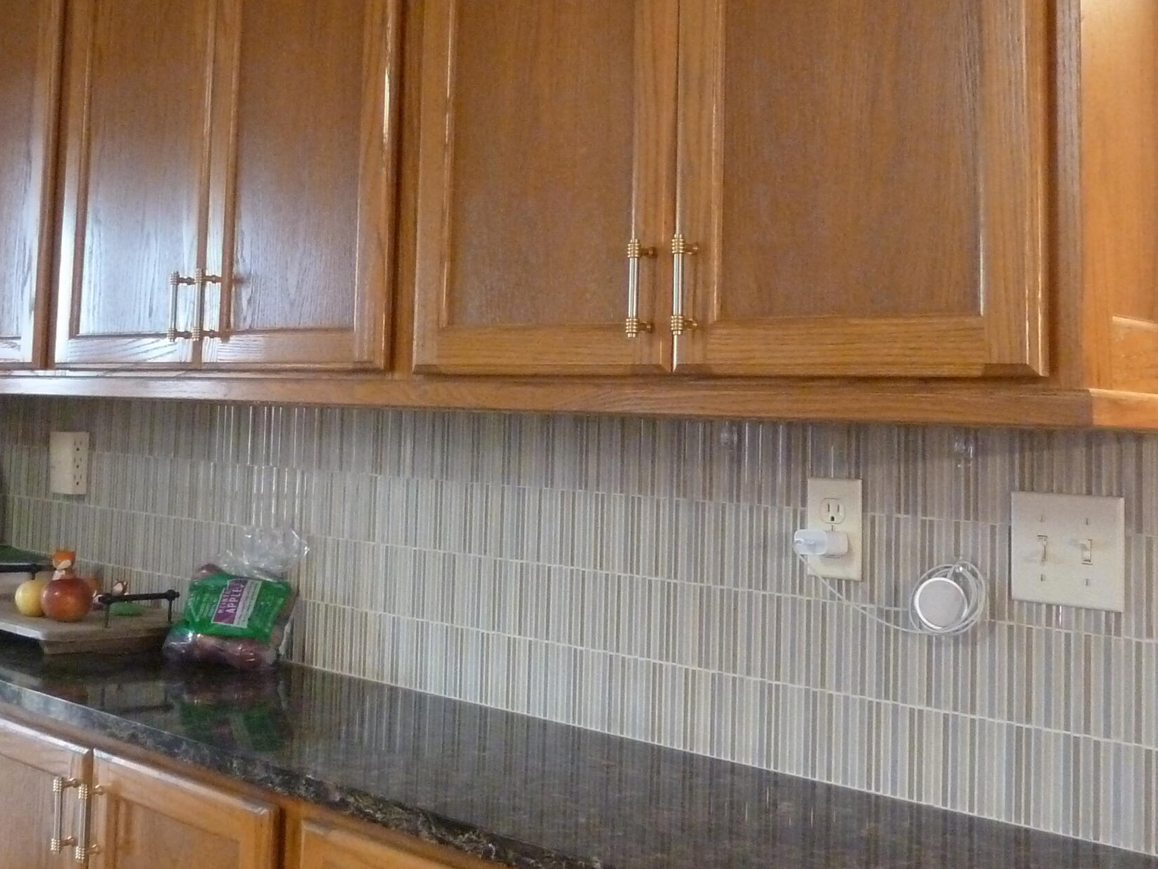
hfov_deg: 41.4
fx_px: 1505
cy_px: 285
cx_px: 356
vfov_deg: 31.9
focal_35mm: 45
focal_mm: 4.1
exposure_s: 1/15
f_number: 3.3
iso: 640
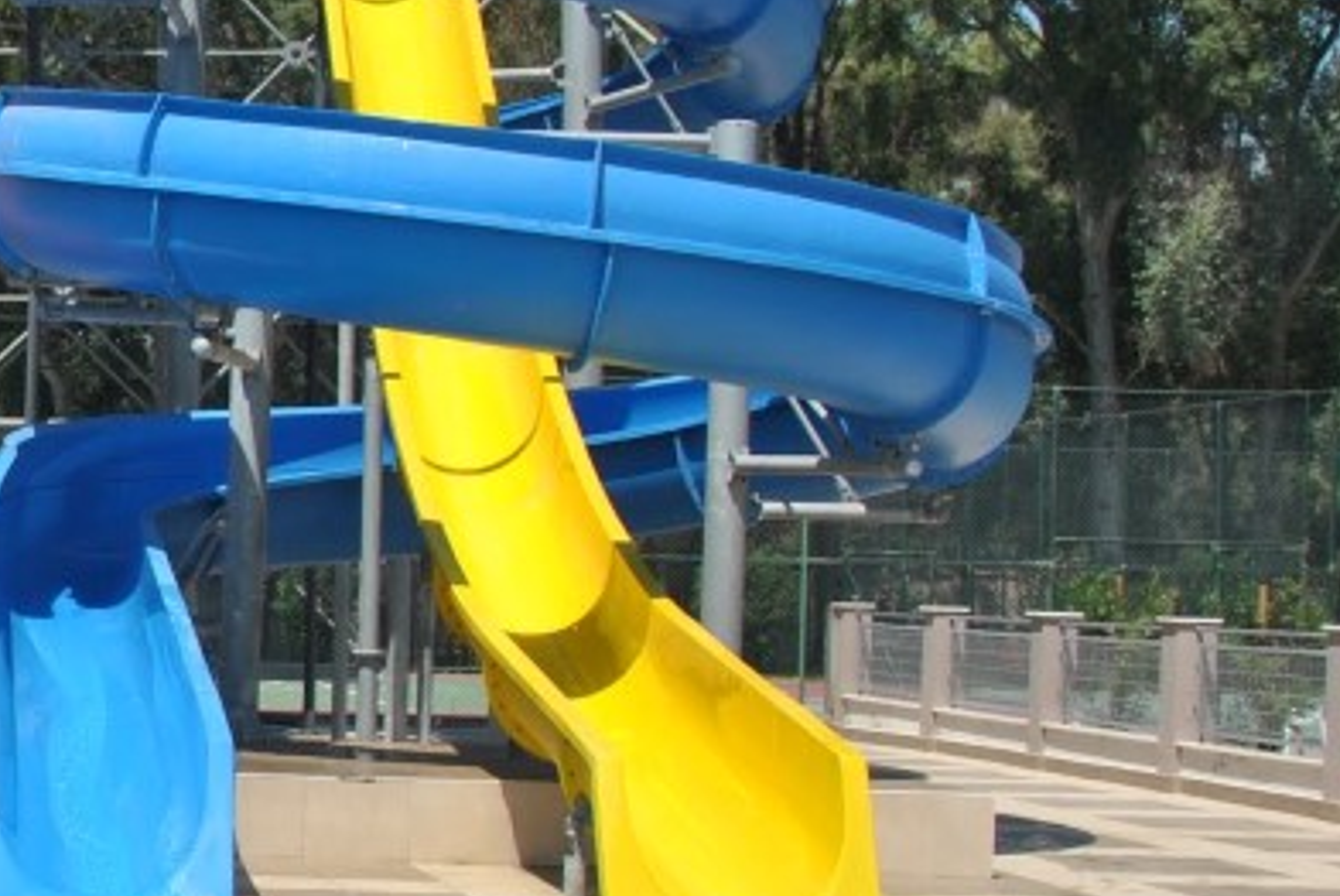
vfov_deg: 17.3
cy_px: 510
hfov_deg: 22.3
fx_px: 2943
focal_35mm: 79
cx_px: -521
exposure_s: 1/320
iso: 100
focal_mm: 18
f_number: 9
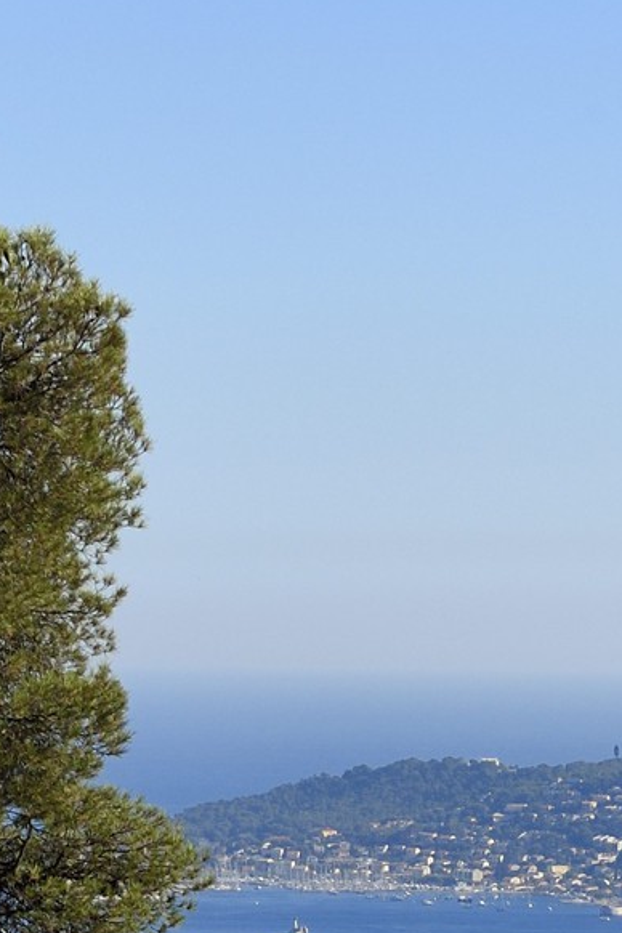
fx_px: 7489
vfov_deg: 6.9
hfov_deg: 4.7
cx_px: 842
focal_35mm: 289
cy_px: 1880
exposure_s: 1/250
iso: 200
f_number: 11
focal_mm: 70
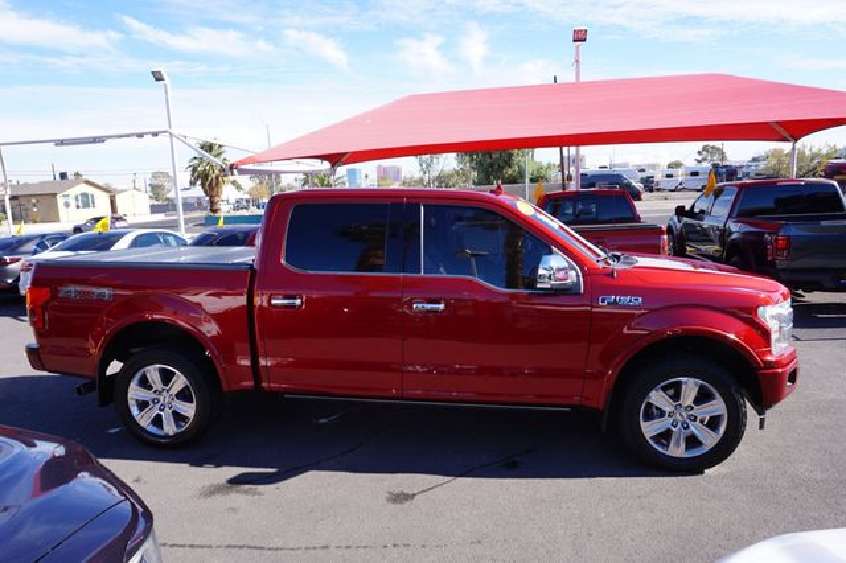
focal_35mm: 24
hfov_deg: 73.8
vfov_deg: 53.1
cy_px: 282
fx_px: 564
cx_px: 423
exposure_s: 1/80
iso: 100
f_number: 9
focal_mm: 16
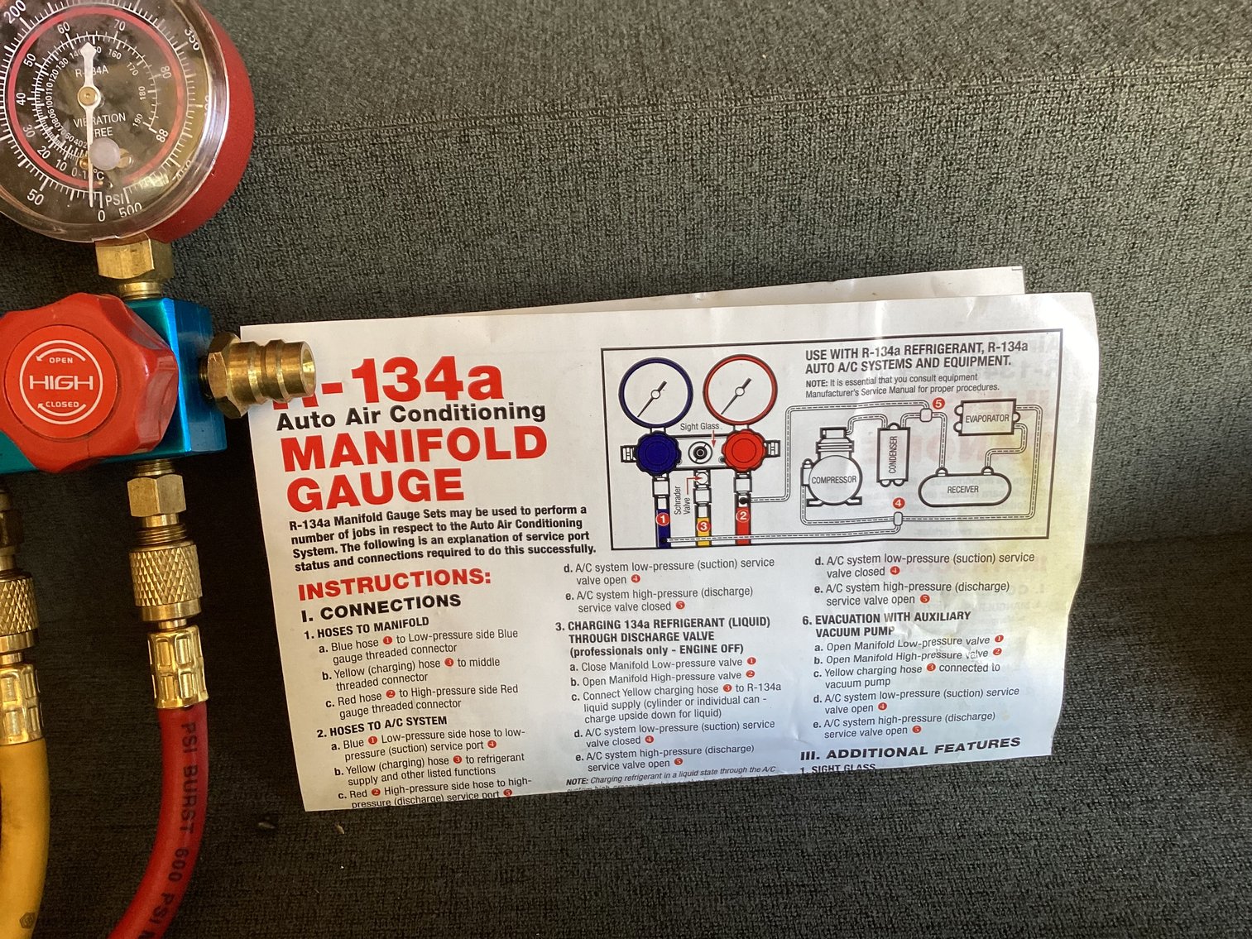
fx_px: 1121
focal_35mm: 31
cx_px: 626
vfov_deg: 45.4
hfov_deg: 58.3
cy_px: 470
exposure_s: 1/50
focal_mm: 3.3
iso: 50
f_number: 2.4
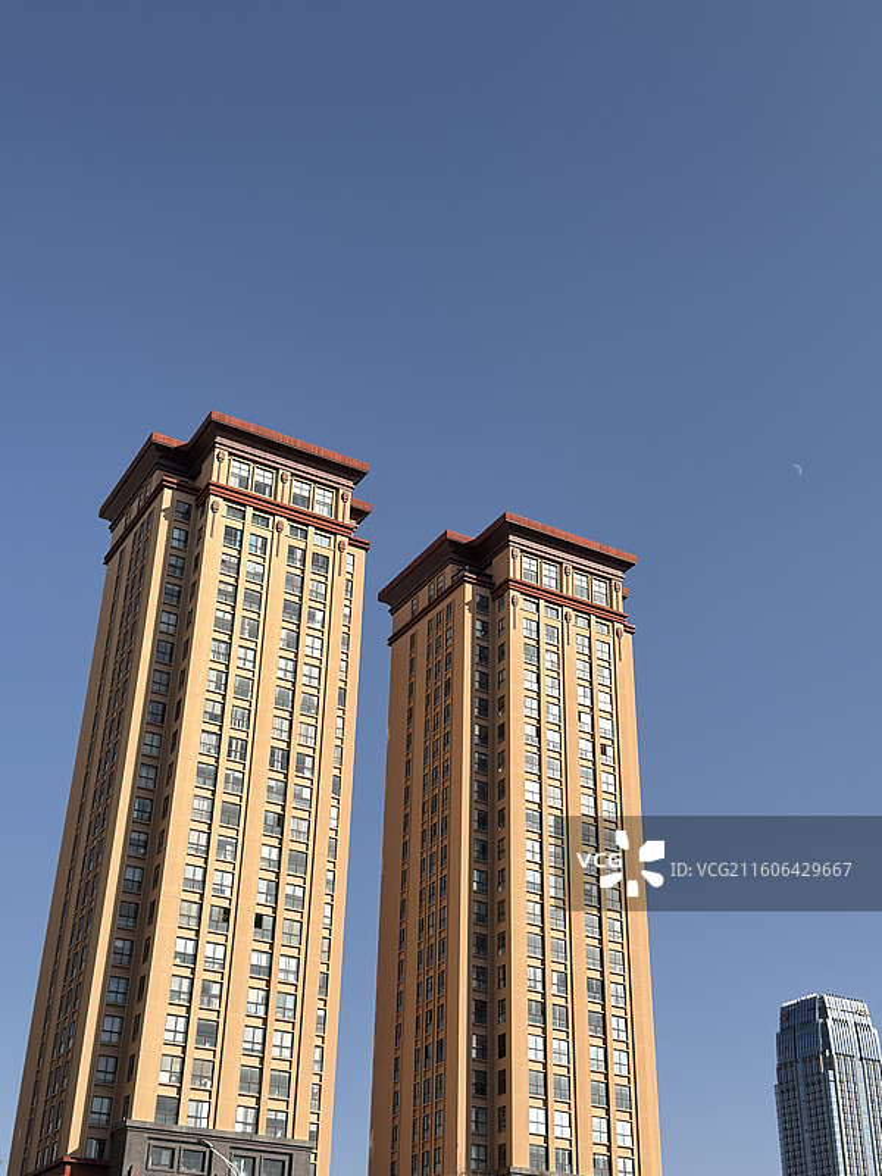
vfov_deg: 42.9
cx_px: 441
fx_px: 1495
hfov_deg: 32.9
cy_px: 588
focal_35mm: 44
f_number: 1.78
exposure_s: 1/3401
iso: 64
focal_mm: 6.76
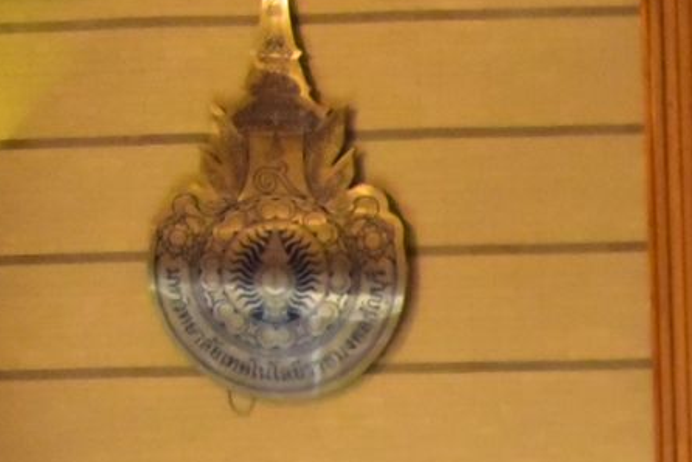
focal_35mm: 196
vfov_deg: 6.8
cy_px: 849
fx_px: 3770
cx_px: 1780
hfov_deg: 9.2
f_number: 6.3
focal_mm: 35
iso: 8000
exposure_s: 1/100
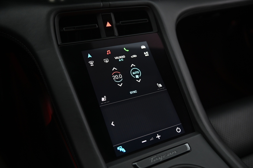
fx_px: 267
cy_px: 84
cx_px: 126
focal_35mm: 38
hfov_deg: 50.7
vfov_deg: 35.0
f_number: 4
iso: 2000
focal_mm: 38
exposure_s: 1/20
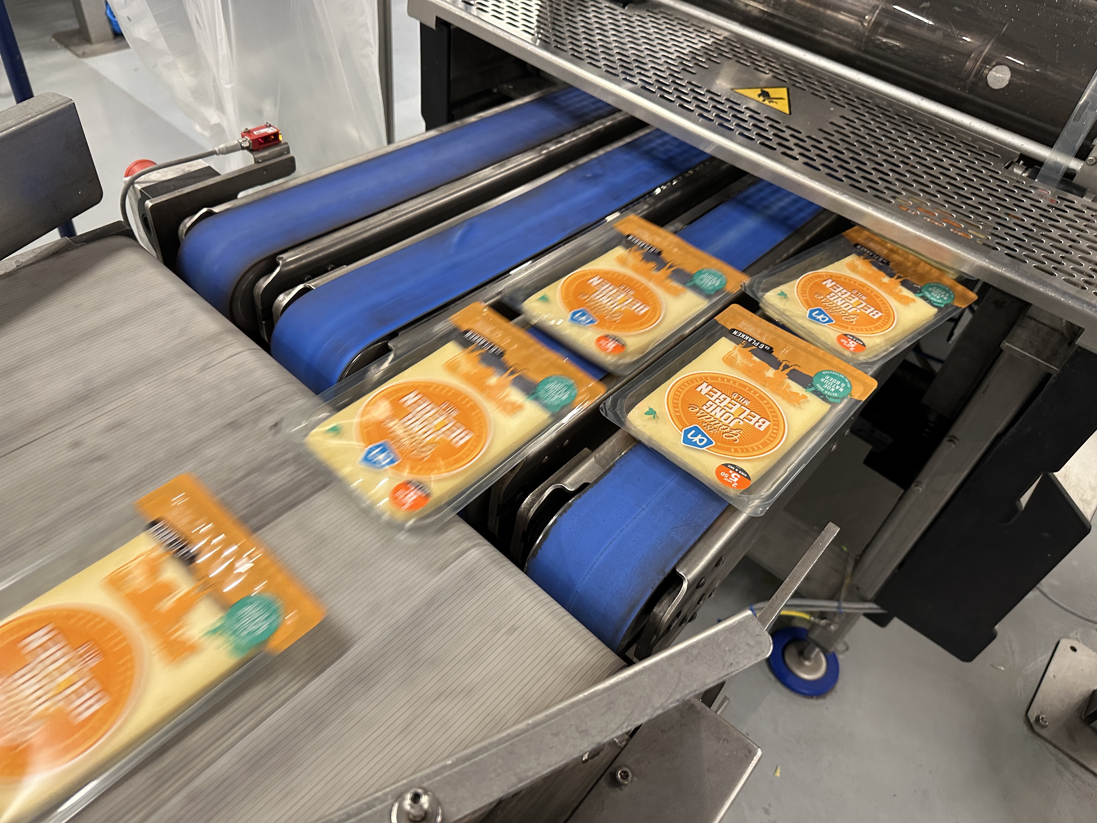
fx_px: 761
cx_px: 548
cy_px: 412
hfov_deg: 71.6
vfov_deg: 56.8
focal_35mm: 24
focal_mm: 6.86
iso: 250
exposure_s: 1/50
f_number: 1.78
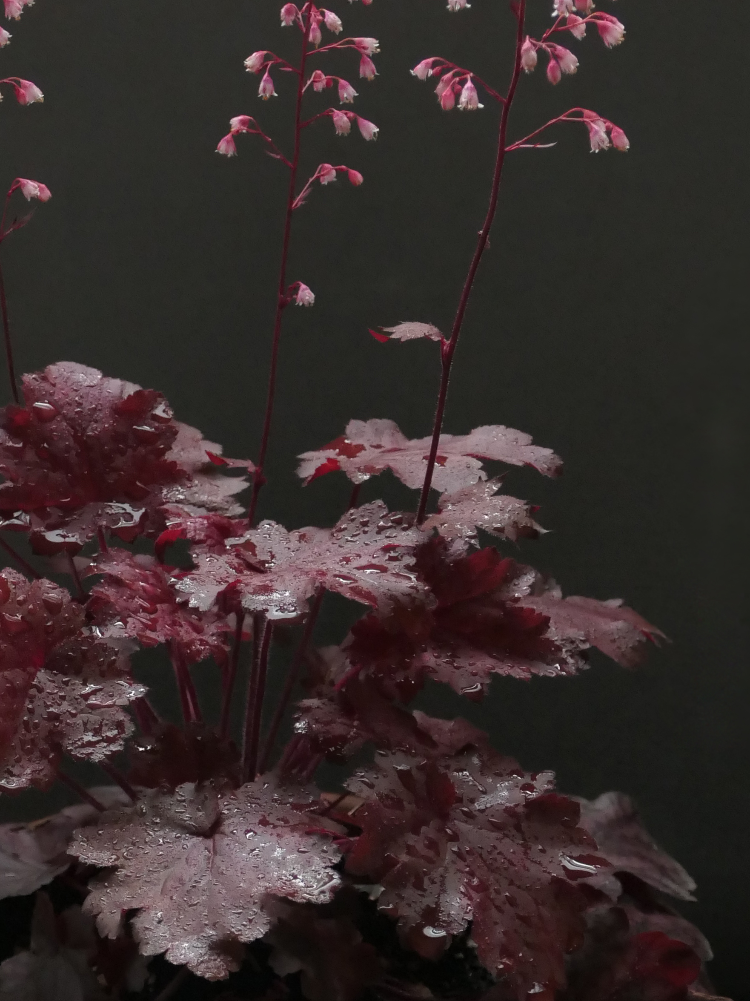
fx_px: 3409
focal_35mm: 118
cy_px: 696
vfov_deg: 16.6
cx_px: 272
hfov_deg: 12.5
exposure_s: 1/30
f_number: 3.4
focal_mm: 19.11
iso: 1600
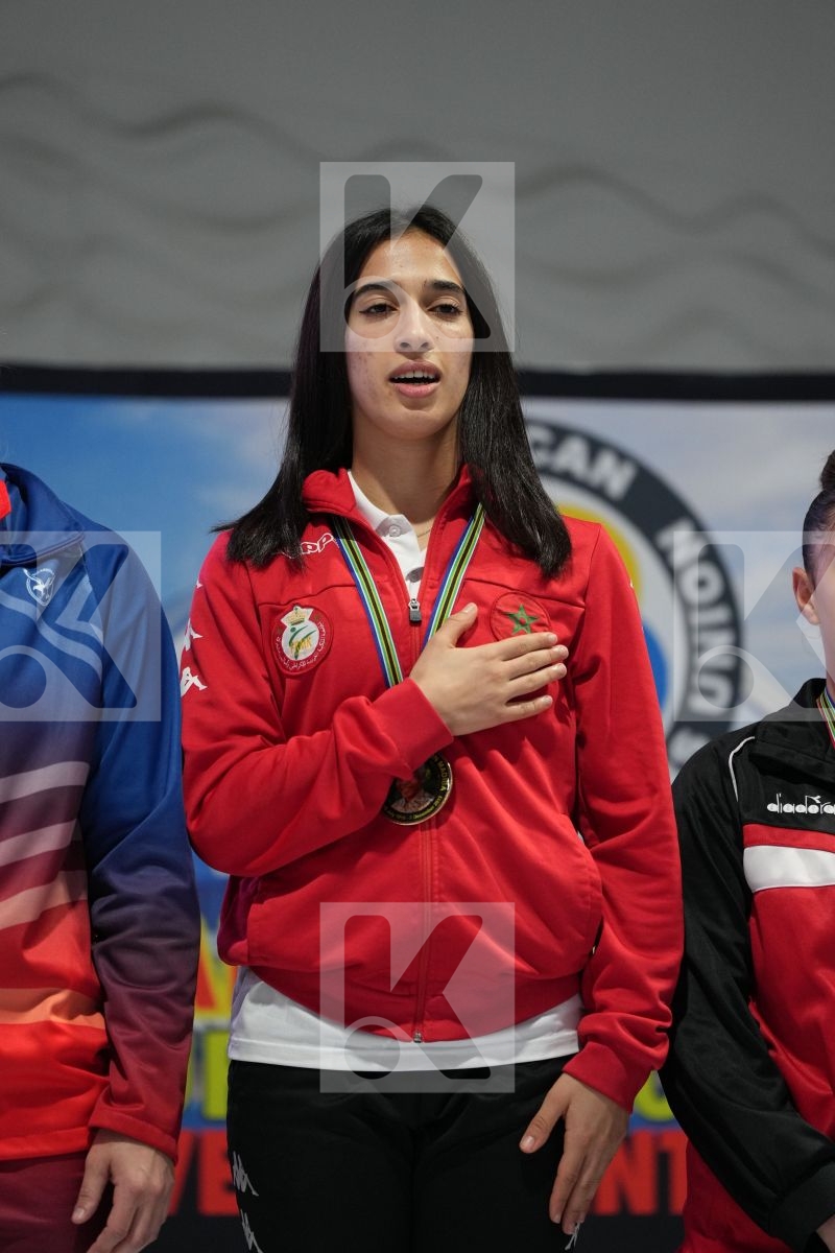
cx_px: 418
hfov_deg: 6.9
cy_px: 626
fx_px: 6958
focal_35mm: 200
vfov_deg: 10.3
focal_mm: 200
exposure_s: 1/250
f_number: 2.8
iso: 3200
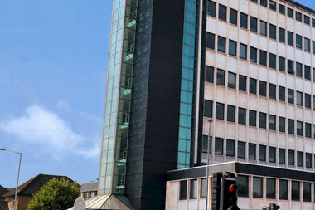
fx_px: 516
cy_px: 110
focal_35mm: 59
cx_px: 254
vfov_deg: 23.0
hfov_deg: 32.9
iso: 200
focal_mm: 32
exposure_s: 1/400
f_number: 9
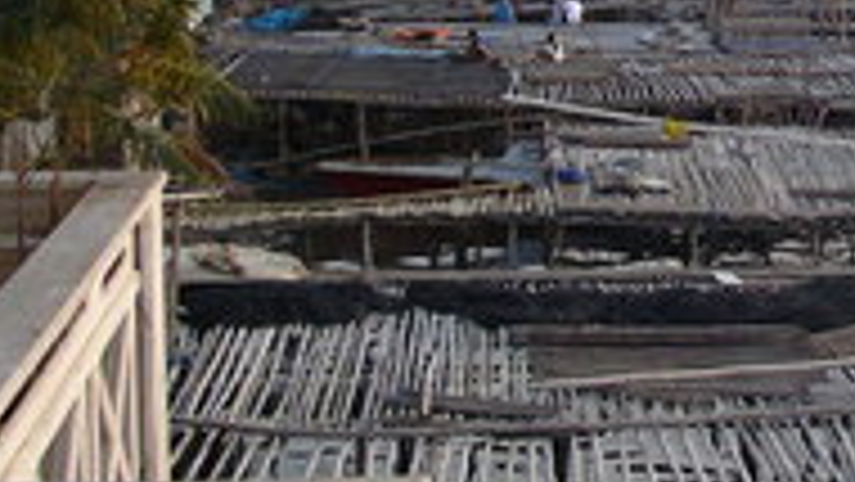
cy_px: 90
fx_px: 2154
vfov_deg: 12.7
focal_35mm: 95
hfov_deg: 21.5
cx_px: 882
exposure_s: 1/80
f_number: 2.8
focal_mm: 5.7
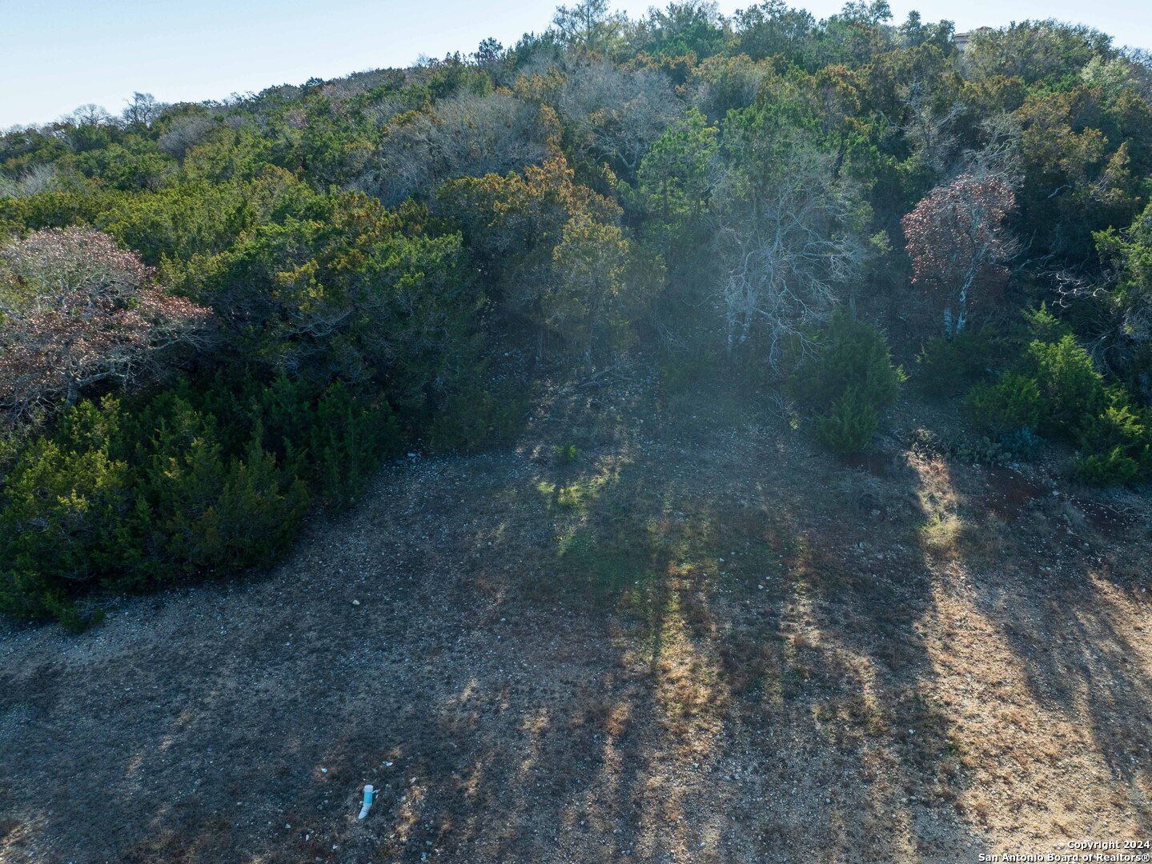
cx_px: 576
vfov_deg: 56.8
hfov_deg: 71.6
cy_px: 432
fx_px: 799
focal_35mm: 24
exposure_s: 1/1250
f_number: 2.8
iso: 400
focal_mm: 12.29
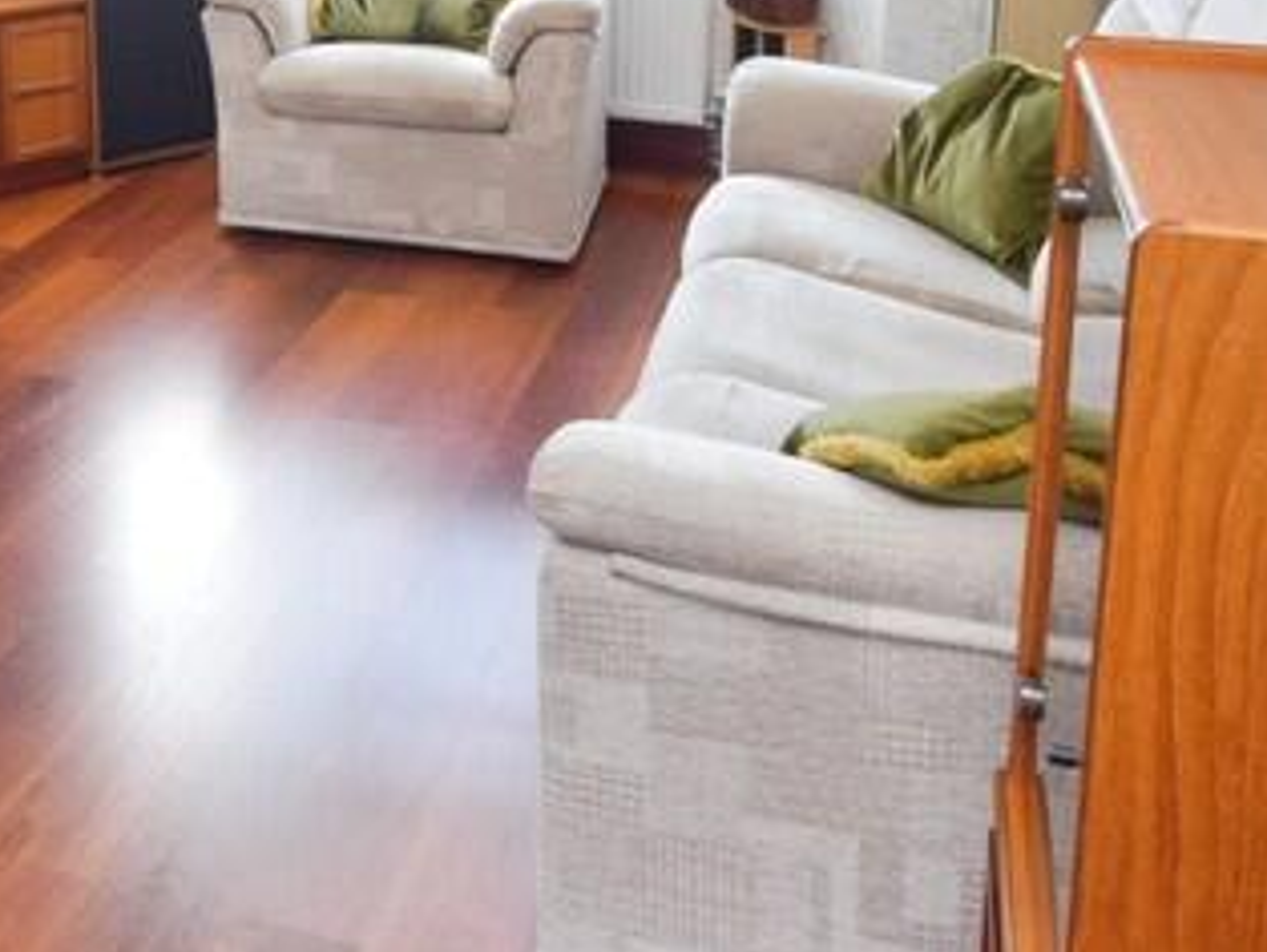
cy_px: 313
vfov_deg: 30.7
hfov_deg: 37.9
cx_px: 149
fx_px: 1722
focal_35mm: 47
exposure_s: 1/80
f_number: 4.5
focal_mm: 10
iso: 400
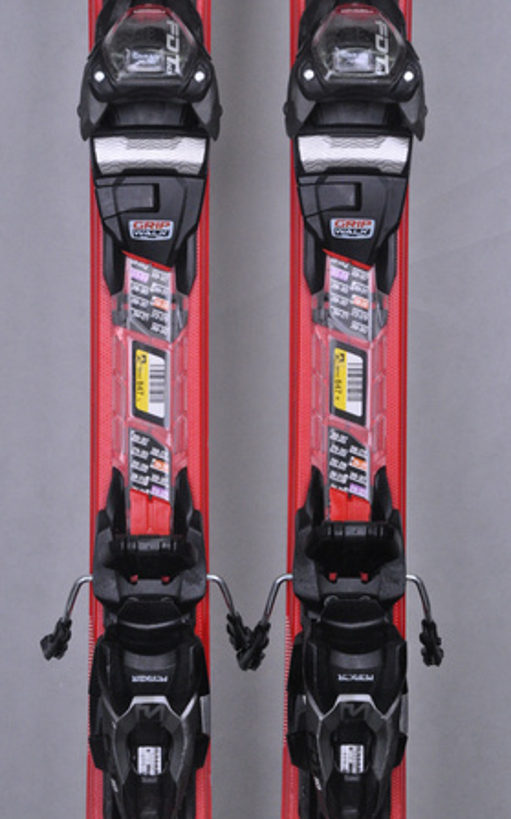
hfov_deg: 10.6
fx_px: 2743
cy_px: 410
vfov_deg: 17.0
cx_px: 245
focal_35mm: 123
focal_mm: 80
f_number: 9.5
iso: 3200
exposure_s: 1/125
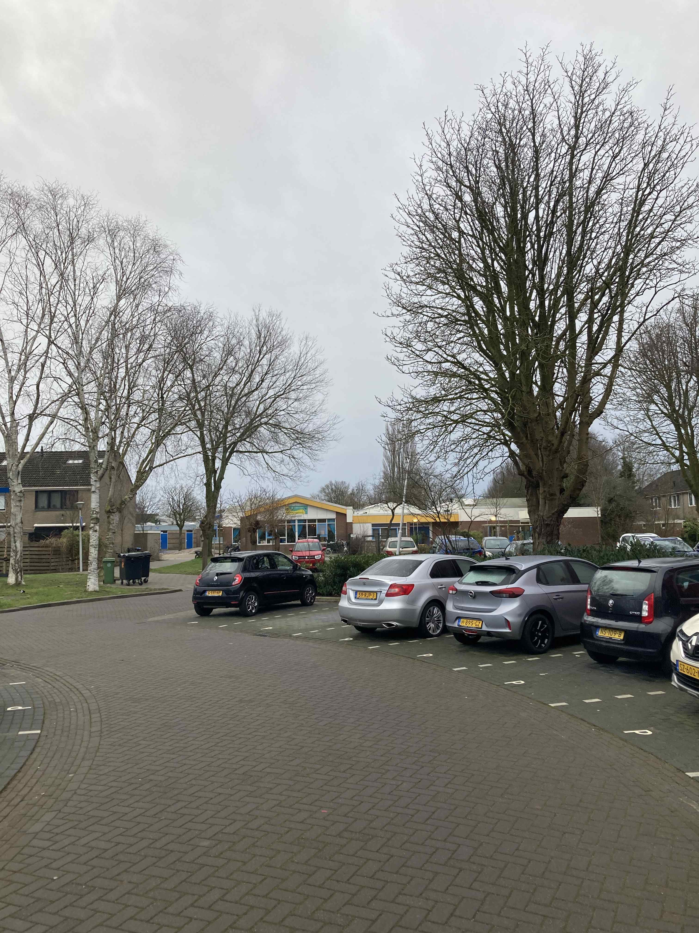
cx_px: 350
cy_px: 466
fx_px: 754
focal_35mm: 28
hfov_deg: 49.7
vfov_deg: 63.4
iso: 20
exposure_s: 1/345
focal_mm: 3.99
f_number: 1.8
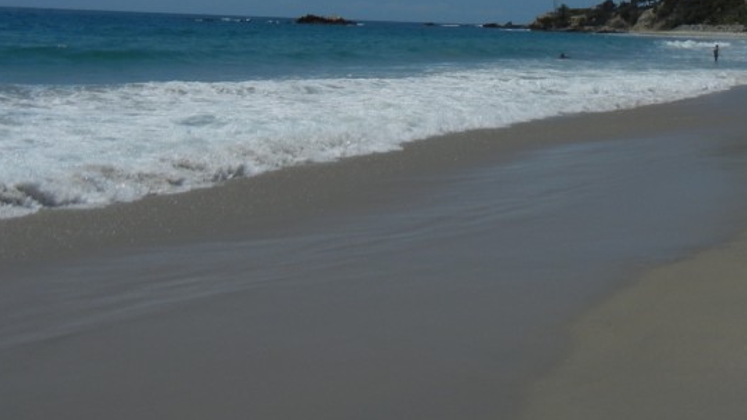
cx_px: 611
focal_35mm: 62
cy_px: -17
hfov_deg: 32.8
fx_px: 1228
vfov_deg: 18.8
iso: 160
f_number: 7
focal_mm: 5.4
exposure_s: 1/1760
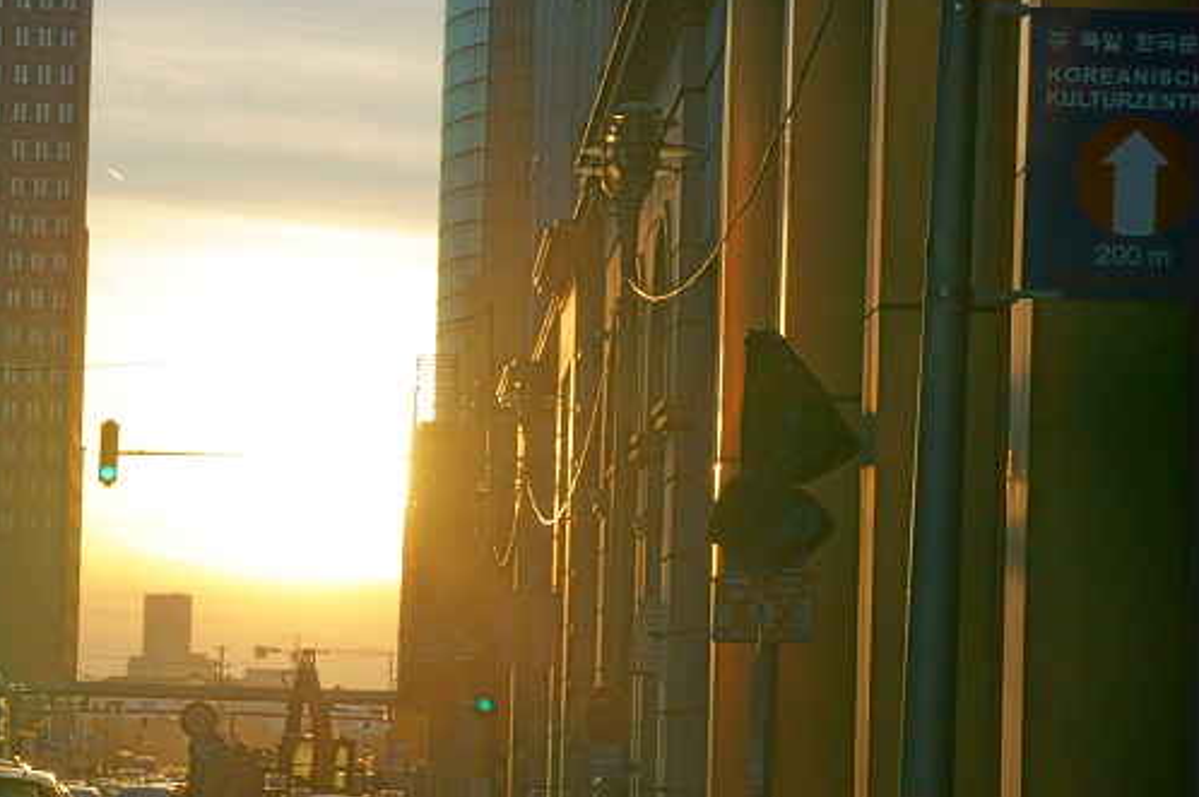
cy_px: 485
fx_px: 5423
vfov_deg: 8.4
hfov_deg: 12.5
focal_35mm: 163
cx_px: 155
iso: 100
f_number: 8
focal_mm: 55
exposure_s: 1/320
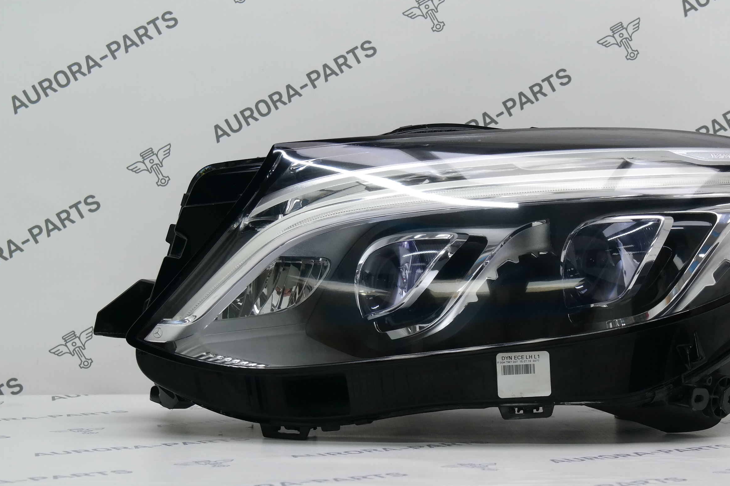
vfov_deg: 15.5
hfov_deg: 23.0
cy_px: 243
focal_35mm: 88
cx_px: 473
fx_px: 1784
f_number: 5.6
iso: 400
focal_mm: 35
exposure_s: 1/60
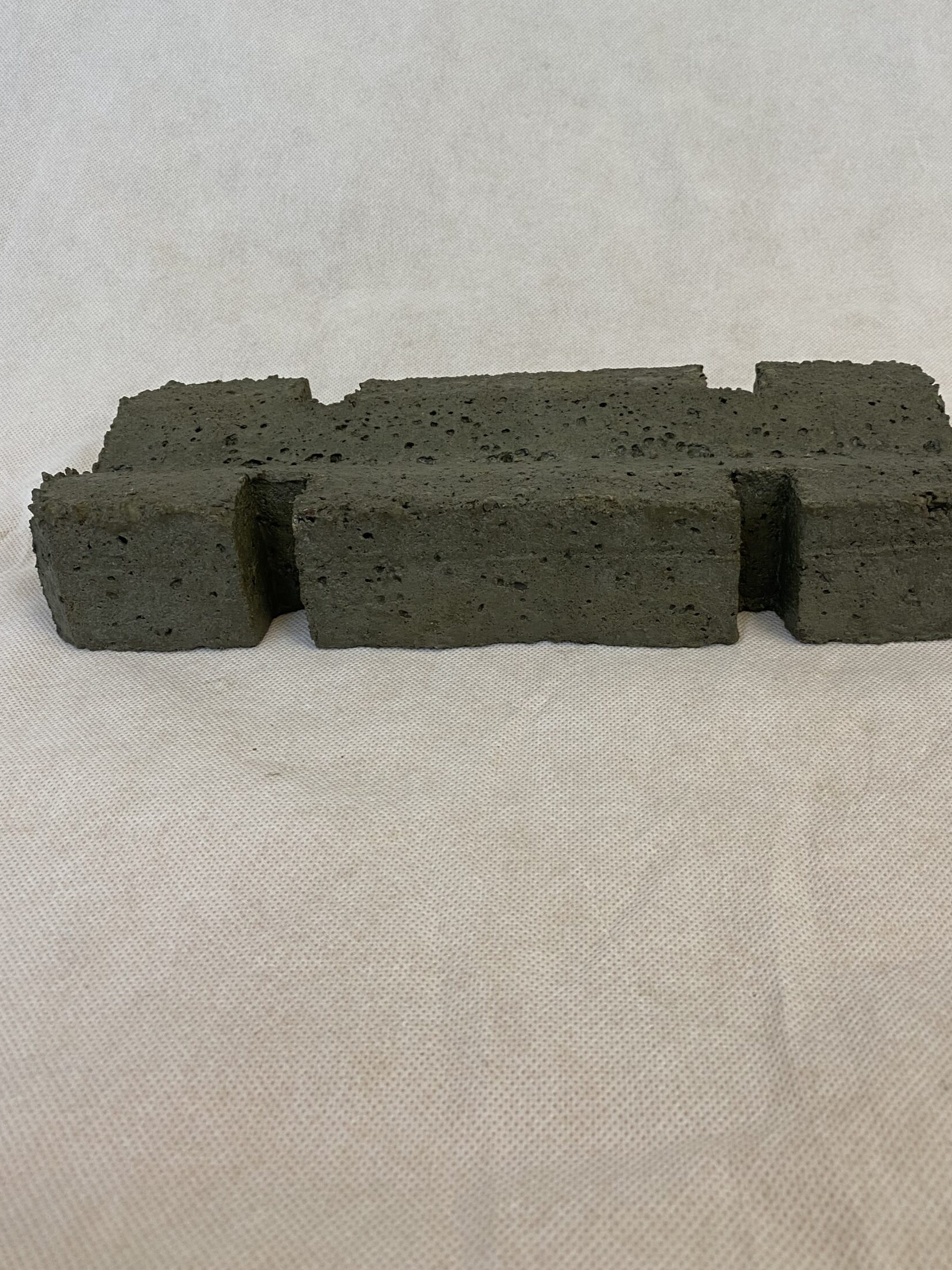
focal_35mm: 30
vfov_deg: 59.8
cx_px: 524
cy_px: 553
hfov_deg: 46.7
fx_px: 1100
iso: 80
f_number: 1.8
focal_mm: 4.25
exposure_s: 1/50
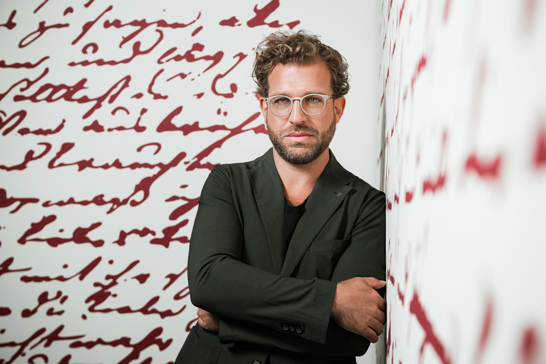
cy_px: 182
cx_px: 273
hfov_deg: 35.6
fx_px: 849
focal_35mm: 56
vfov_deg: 24.2
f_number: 4
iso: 250
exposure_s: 1/80
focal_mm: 56
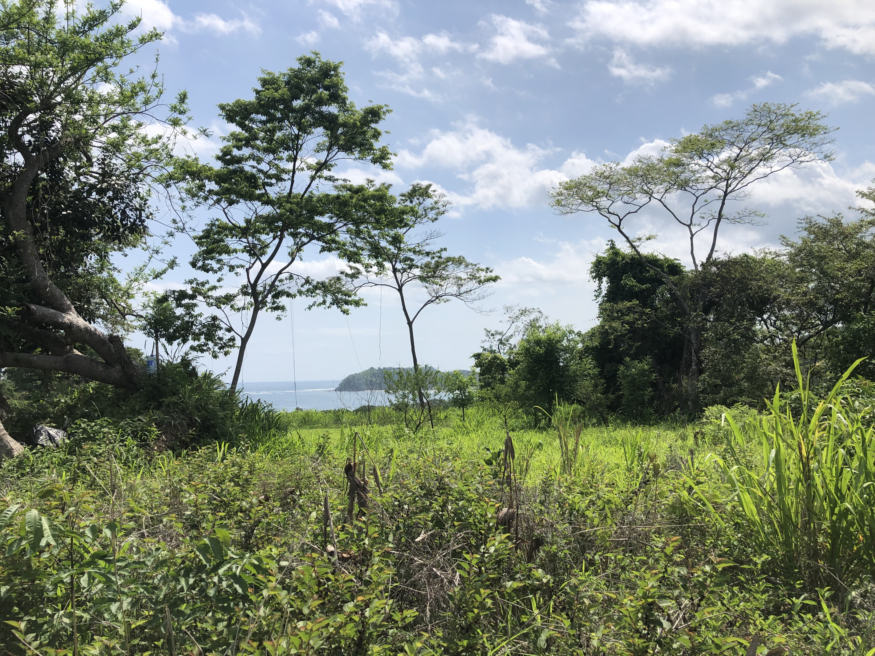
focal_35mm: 28
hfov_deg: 63.4
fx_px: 708
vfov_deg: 49.7
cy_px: 328
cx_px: 438
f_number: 1.8
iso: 25
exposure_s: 1/5348
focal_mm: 4
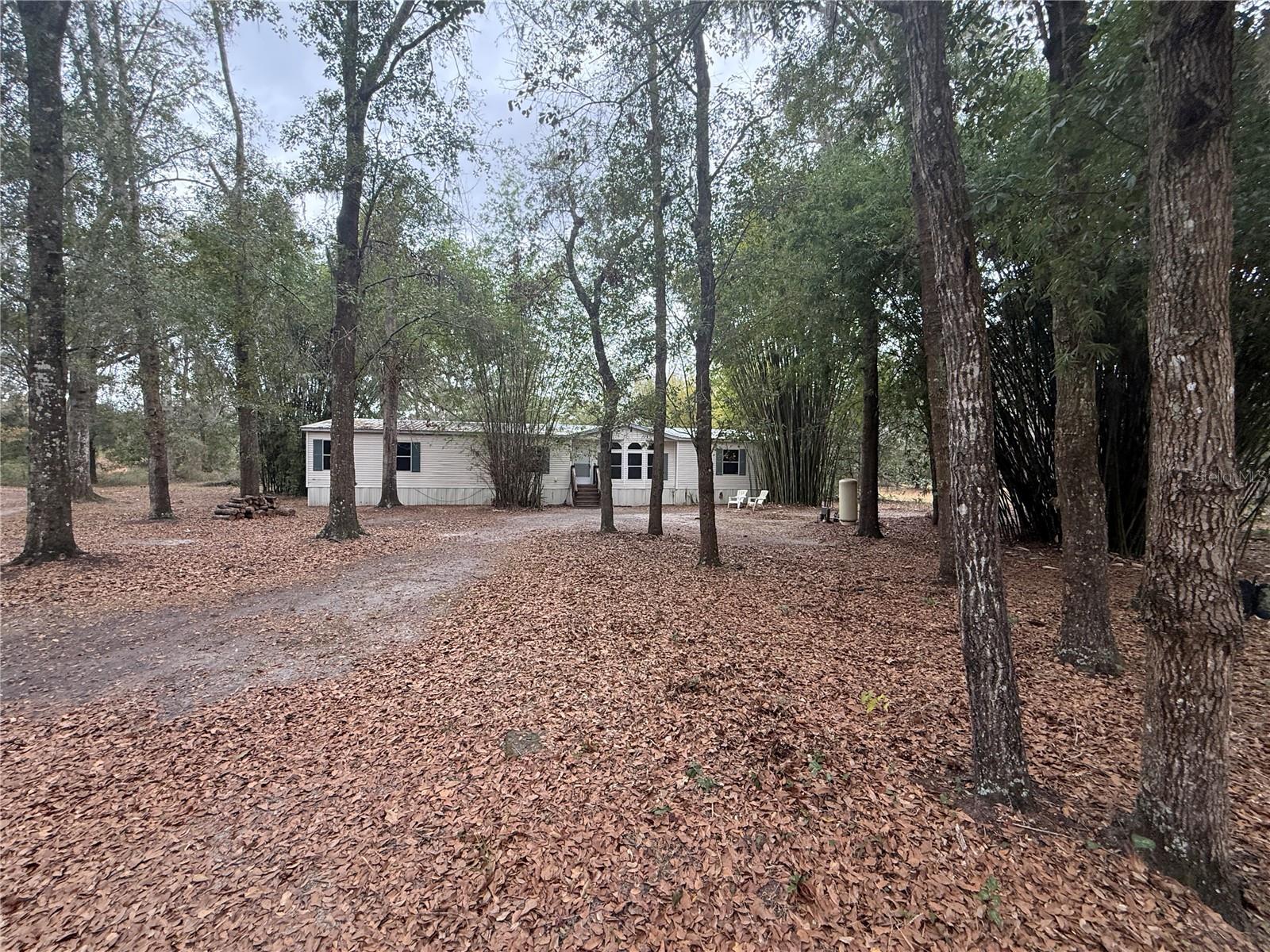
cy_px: 476
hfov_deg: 102.1
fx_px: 514
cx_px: 635
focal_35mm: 14
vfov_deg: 85.7
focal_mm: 2.22
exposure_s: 1/99
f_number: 2.2
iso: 125
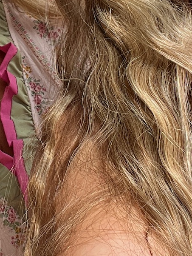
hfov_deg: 14.4
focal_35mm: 102
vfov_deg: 18.9
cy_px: 21
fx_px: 754
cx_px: 16
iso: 32
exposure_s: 1/353
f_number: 2.2
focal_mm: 2.71
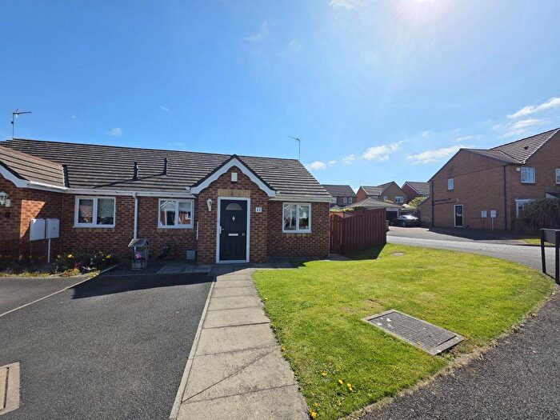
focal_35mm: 13
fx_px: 210
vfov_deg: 89.9
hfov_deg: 106.2
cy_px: 210
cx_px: 280
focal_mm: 2.2
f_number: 1.9
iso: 40
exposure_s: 1/3333
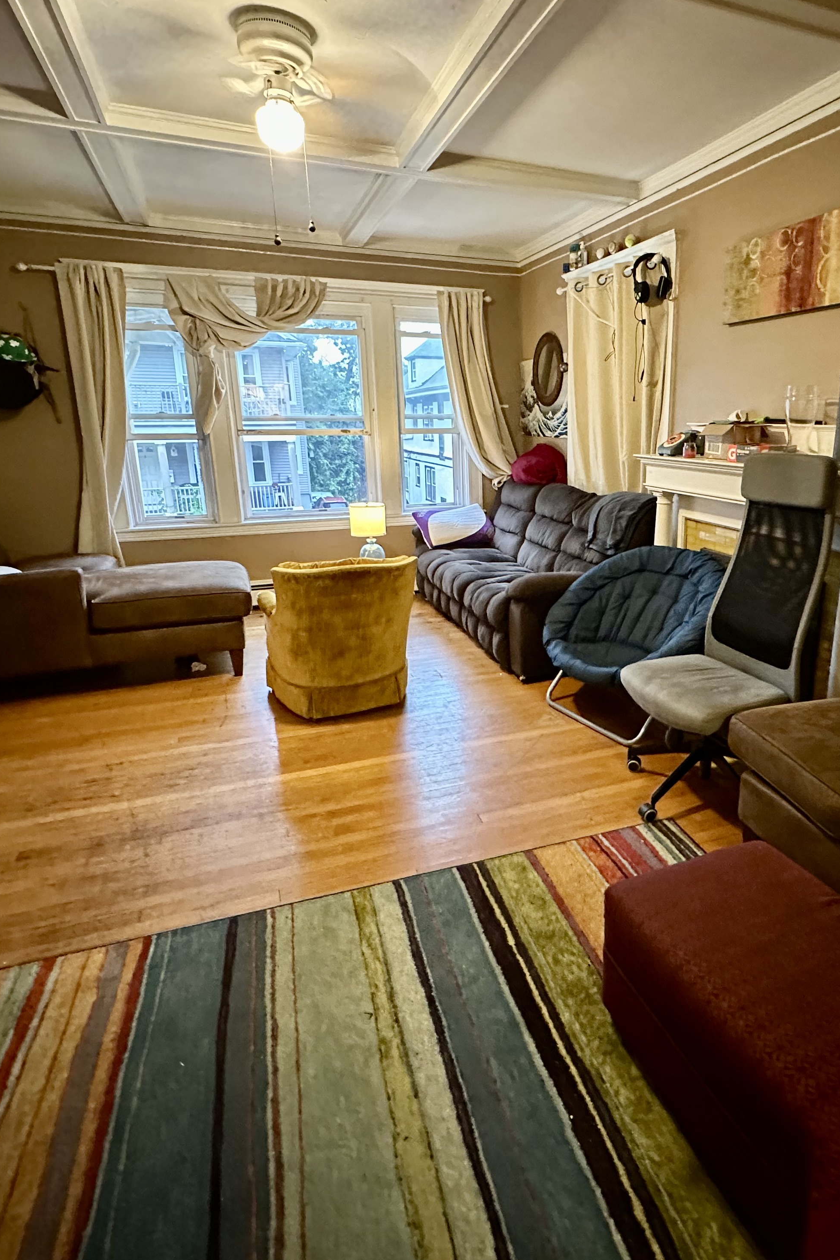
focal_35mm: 20
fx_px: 700
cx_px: 537
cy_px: 617
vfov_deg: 84.0
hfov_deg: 60.9
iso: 800
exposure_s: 1/40
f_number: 2.2
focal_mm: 2.22
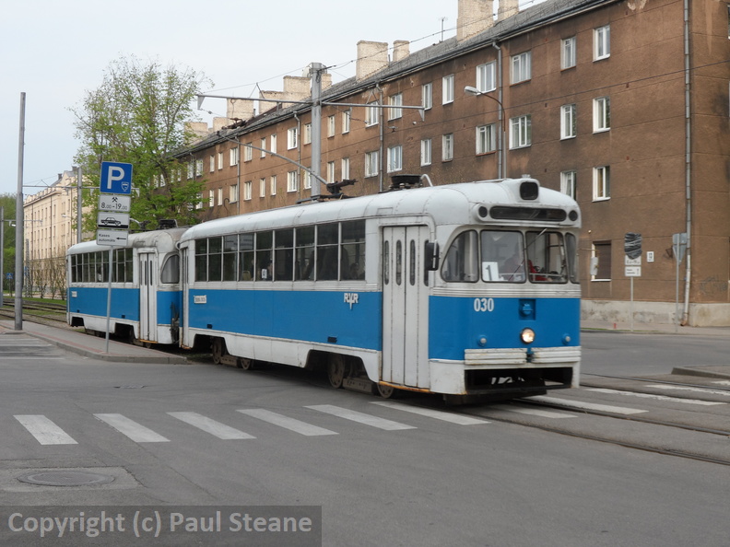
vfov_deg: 27.0
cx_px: 365
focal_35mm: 54
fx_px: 1139
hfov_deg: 35.5
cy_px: 274
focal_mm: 9.8
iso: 80
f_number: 4.1
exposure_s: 1/125
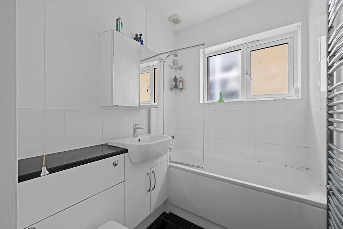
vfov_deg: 81.2
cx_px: 172
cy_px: 114
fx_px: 133
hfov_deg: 104.2
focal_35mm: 14
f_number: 9
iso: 200
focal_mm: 14
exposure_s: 1
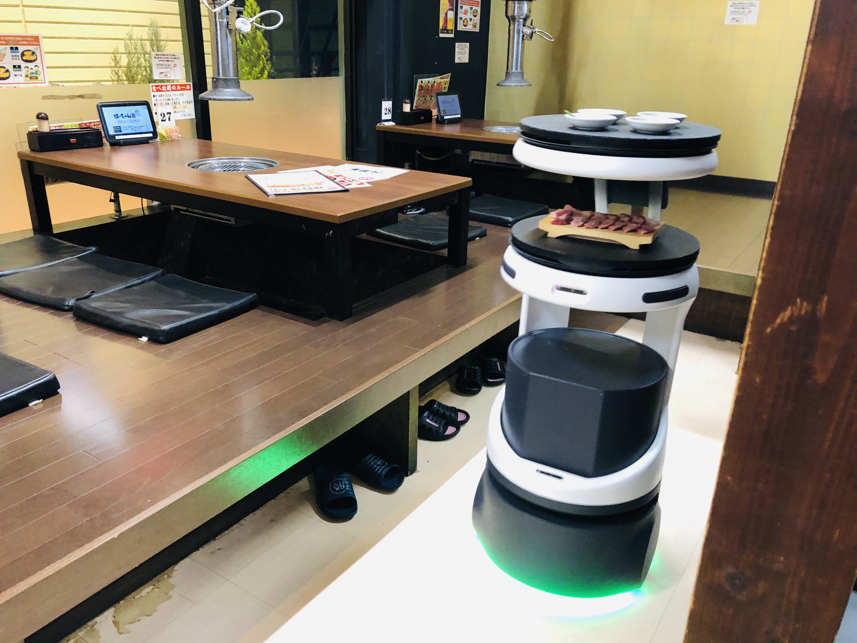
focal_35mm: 28
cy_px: 322
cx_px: 428
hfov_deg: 63.4
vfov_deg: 49.7
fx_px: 693
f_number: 1.8
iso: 100
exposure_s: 1/12
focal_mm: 3.99
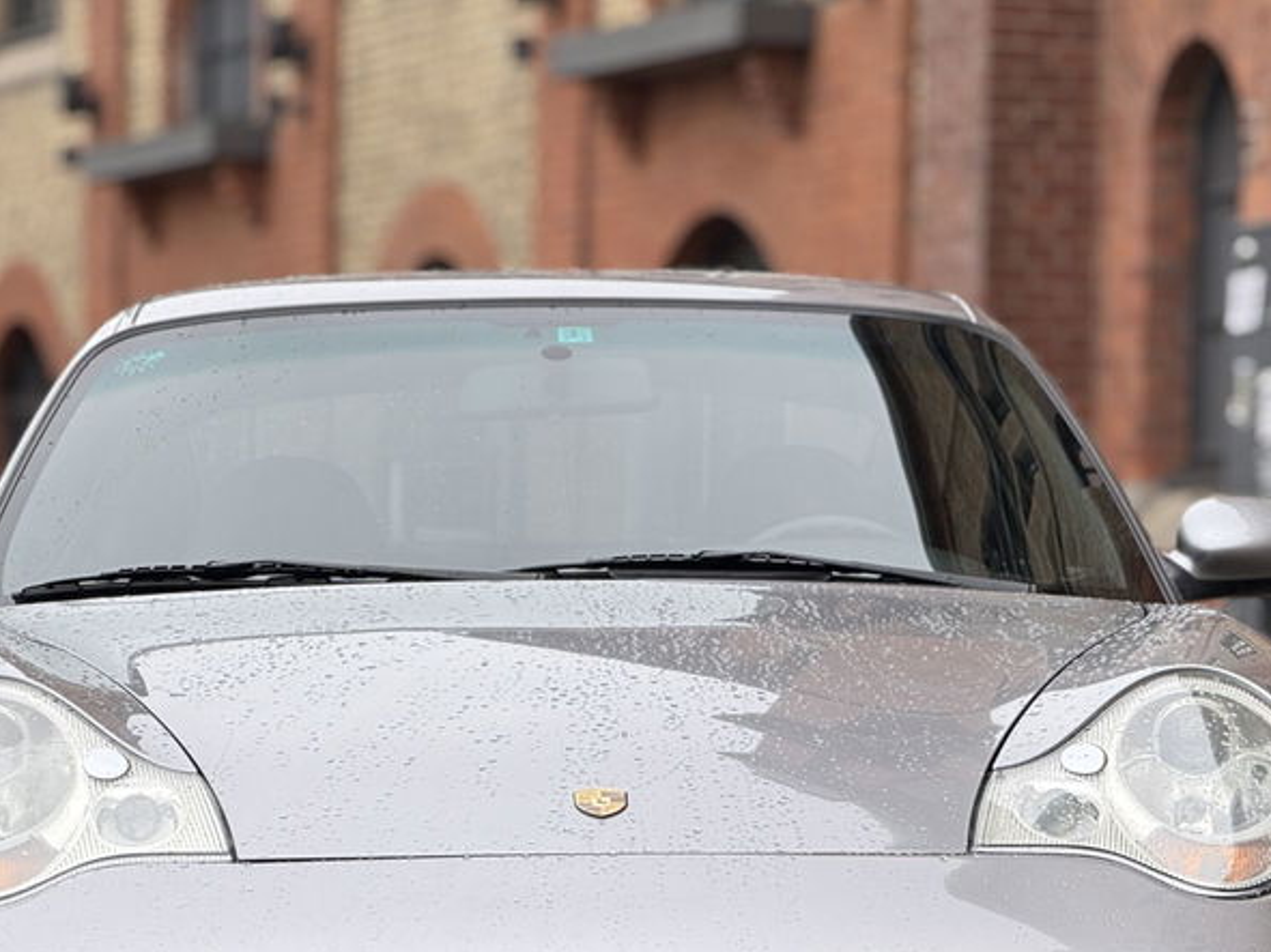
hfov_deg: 9.5
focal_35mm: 208
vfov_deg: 7.1
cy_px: 754
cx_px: 617
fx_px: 7636
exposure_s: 1/196
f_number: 2.8
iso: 50
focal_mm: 15.66
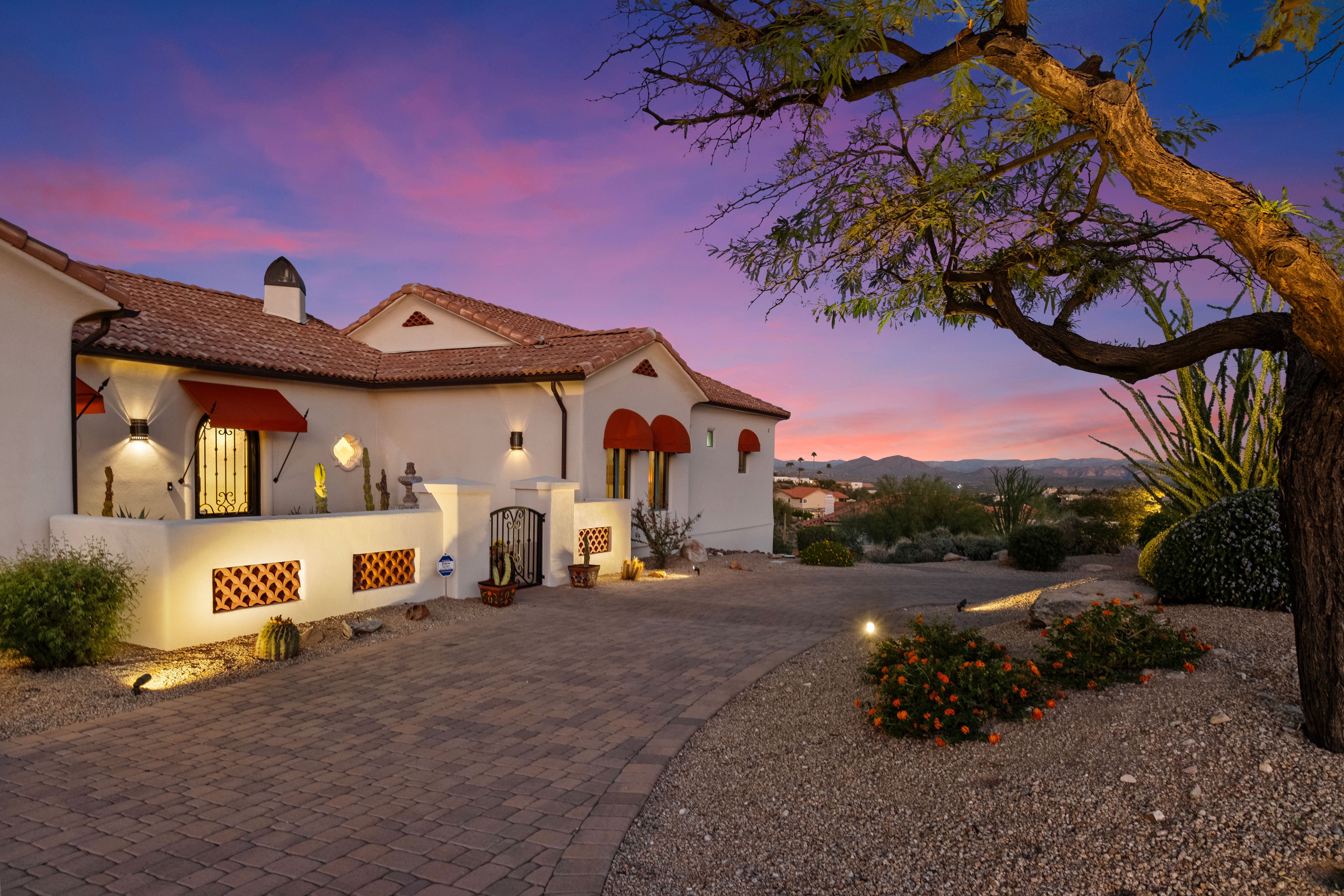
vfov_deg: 59.5
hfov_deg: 81.2
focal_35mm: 21
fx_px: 784
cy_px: 448
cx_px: 672
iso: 800
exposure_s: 2.1
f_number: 4.5
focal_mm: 13.9
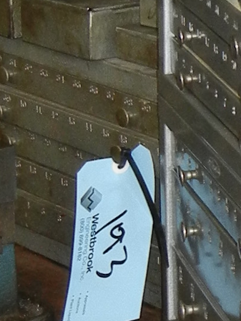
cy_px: 217
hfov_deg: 6.6
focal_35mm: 220
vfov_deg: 9.0
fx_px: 2041
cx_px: 461
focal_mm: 5.4
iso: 200
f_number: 3.5
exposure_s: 1/30
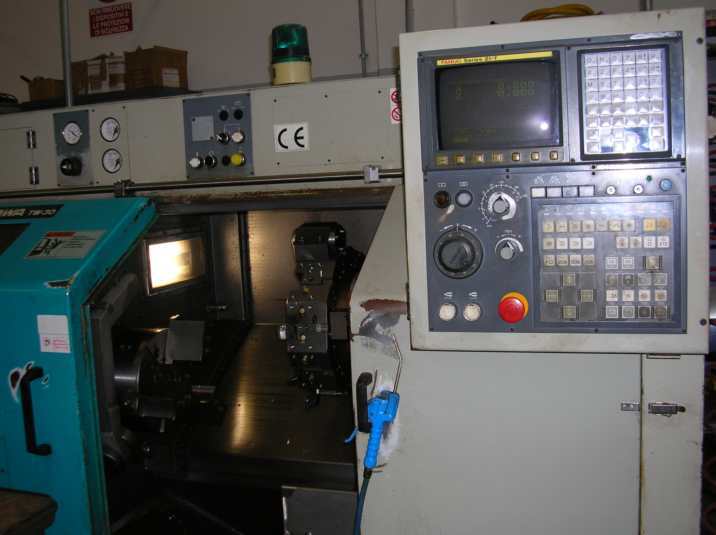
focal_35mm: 40
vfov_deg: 35.9
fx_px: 827
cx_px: 358
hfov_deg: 46.8
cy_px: 268
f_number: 3
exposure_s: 1/60.1
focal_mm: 6.6
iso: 50
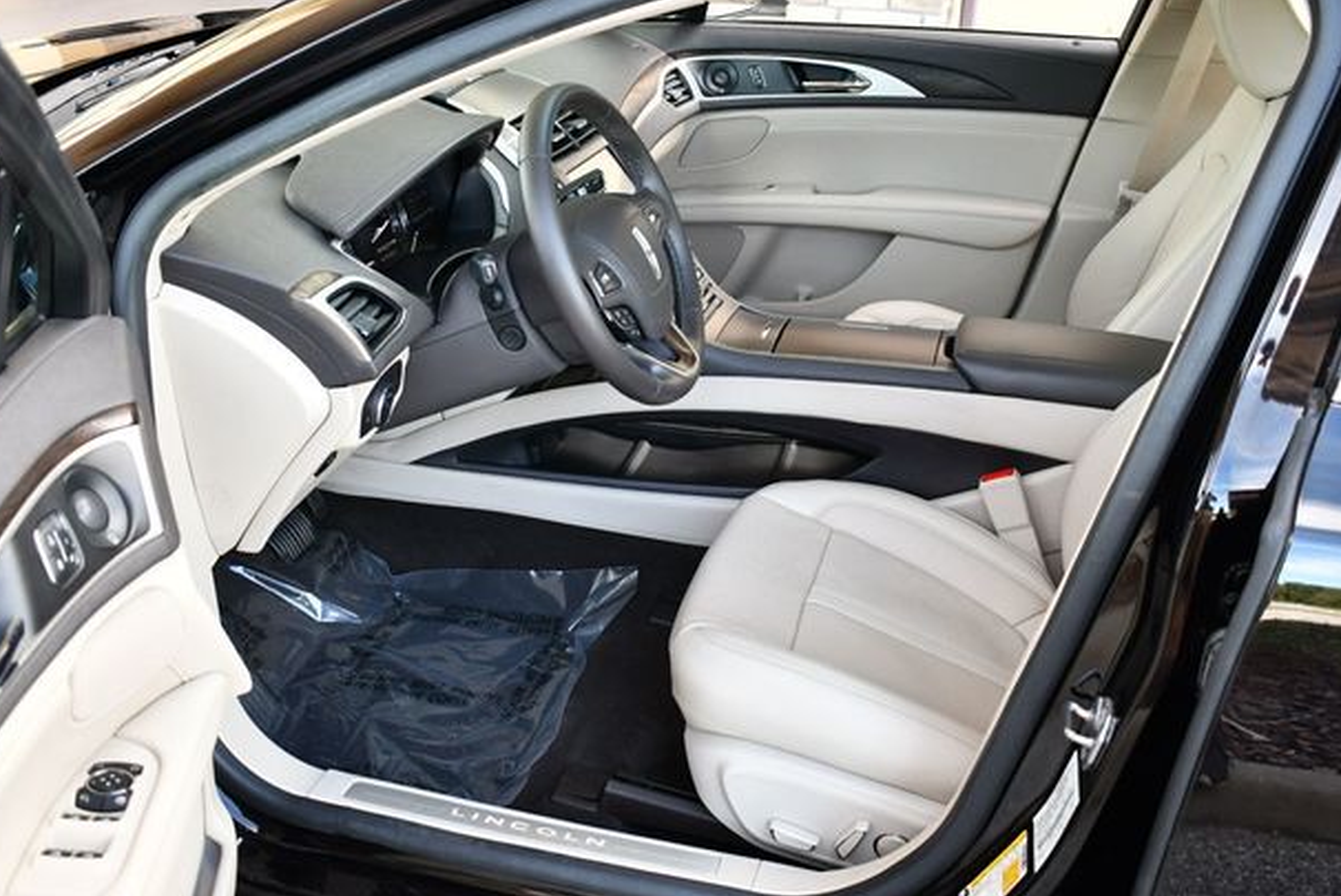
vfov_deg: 35.1
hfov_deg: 50.7
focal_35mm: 38
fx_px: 1416
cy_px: 451
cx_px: 675
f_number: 3.5
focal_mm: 18
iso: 800
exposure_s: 1/250
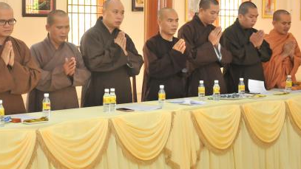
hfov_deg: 25.2
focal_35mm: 84
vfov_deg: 14.4
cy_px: 48
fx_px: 670
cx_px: 115
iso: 1000
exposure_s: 1/50
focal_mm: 34
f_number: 4.2
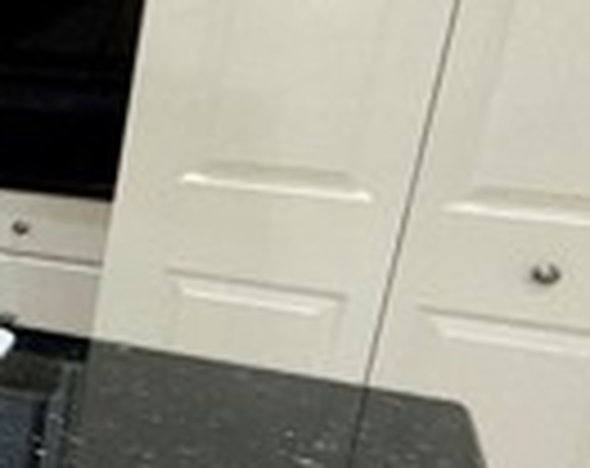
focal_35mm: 67
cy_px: 279
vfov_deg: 22.7
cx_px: -536
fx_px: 1166
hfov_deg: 19.3
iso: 32
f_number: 2.2
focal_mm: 2.22
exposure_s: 1/122
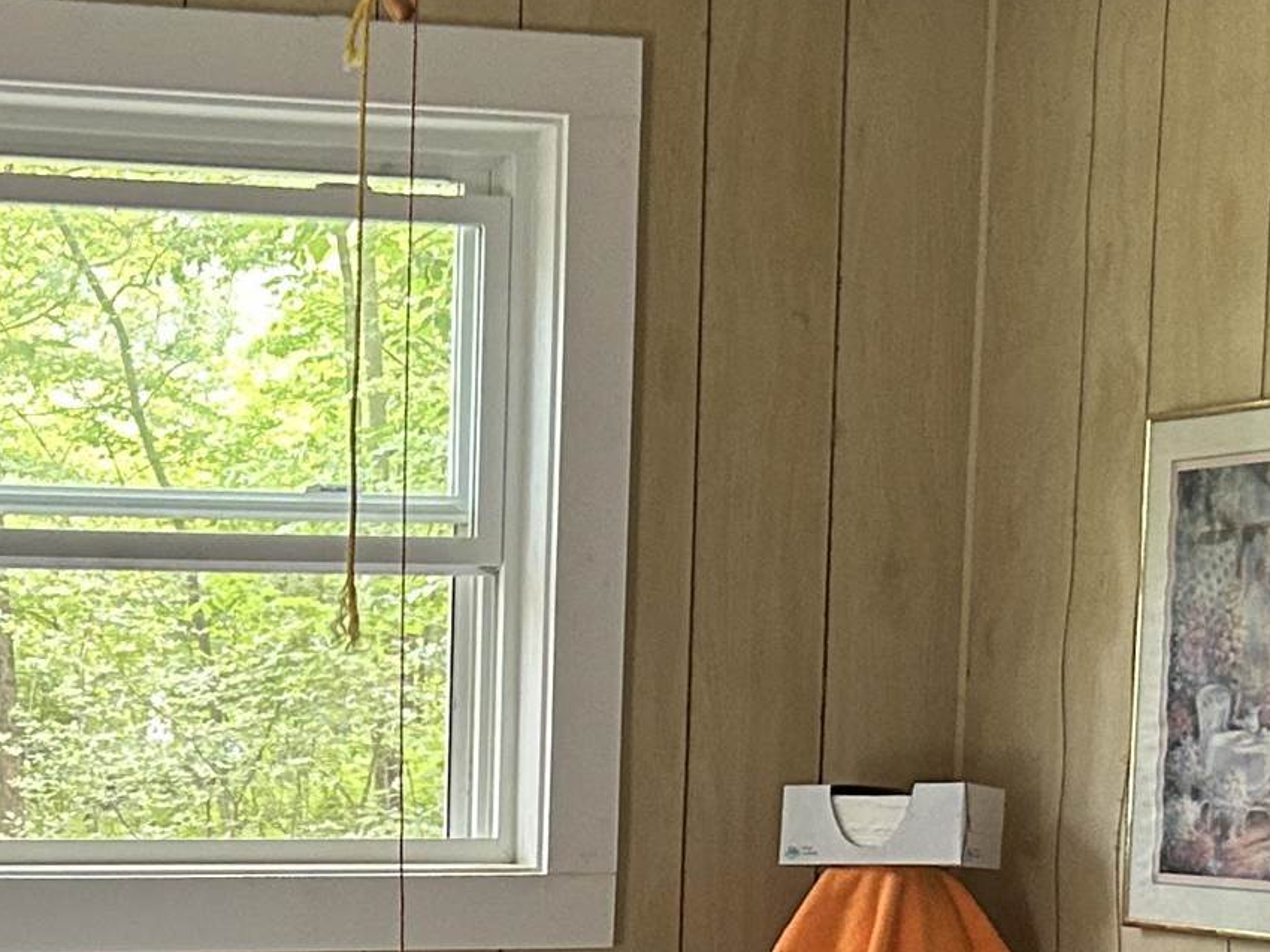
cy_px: 1203
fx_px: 3448
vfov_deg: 15.1
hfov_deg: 20.6
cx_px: 236
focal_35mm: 94
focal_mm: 5.7
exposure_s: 1/60
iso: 250
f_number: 1.5
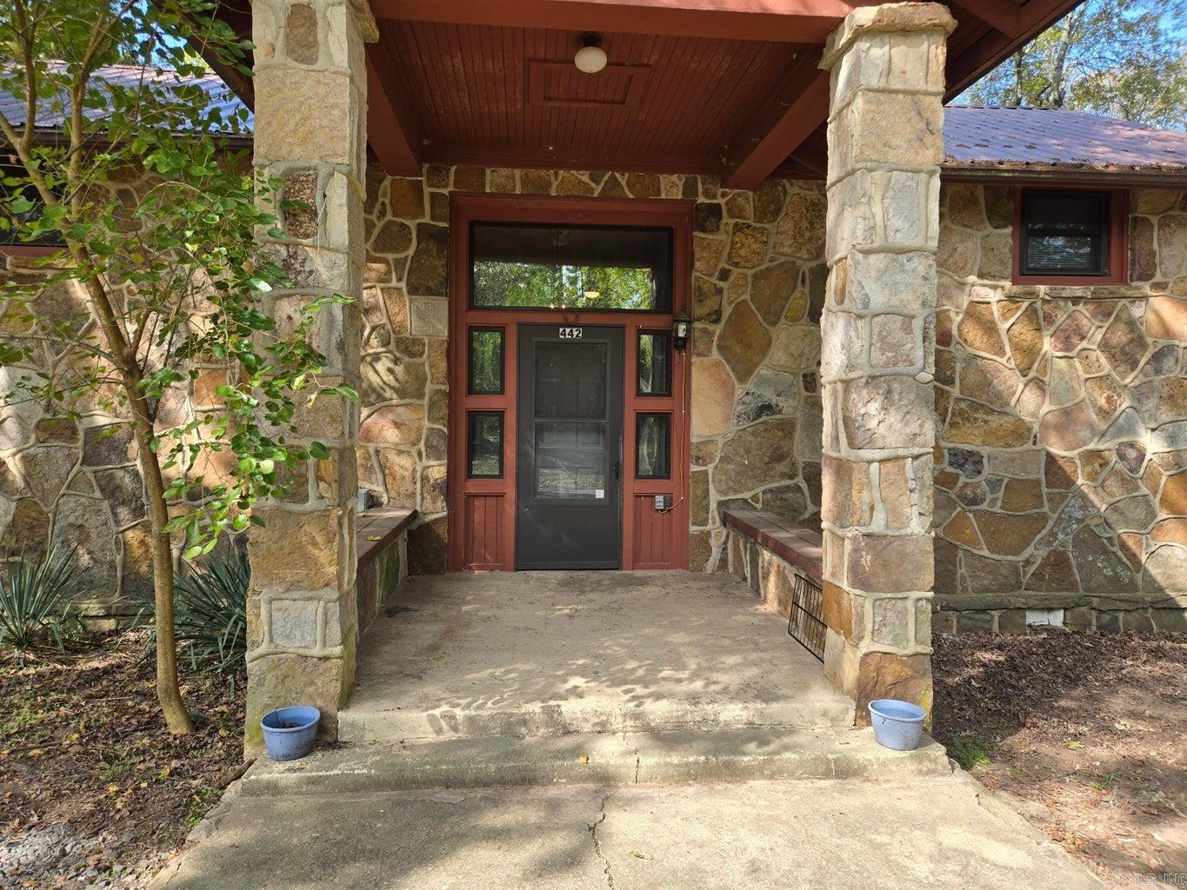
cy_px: 445
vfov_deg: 58.9
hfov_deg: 73.9
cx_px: 594
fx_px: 789
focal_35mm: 23
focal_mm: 5.4
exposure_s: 1/339
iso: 25
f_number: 1.8
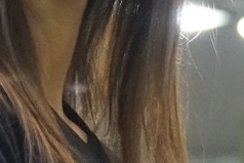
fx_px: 3872
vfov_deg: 2.4
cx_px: 133
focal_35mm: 571
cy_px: 43
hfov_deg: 3.6
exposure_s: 1/125
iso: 12800
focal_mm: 71
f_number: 5.6
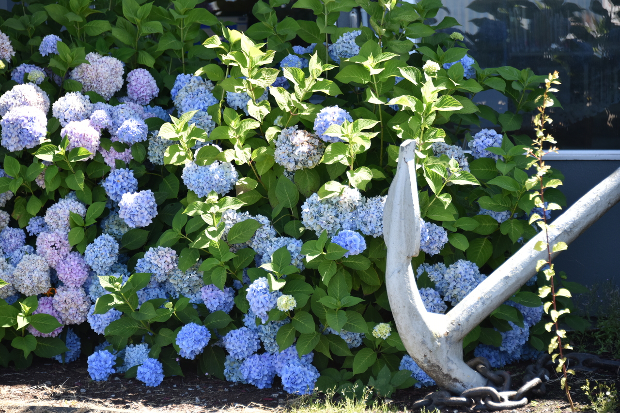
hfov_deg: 13.7
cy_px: 206
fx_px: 2584
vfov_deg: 9.2
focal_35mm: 150
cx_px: 310
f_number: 5.6
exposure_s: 1/320
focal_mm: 150
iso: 450
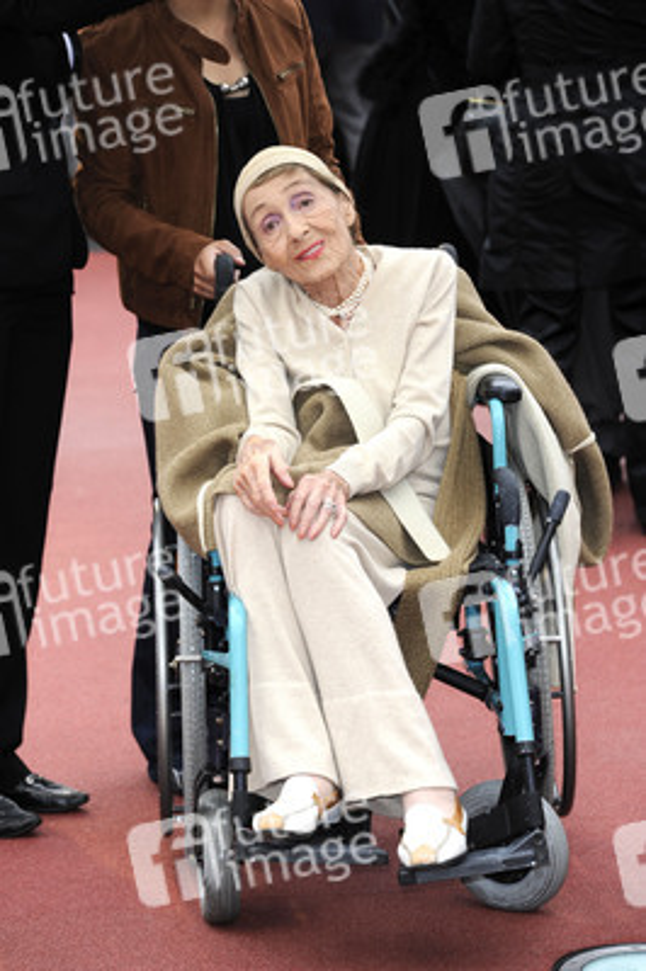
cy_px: 486
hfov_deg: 9.1
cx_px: 323
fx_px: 4044
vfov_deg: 13.7
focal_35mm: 150
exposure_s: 1/160
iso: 400
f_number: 7.1
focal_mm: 150
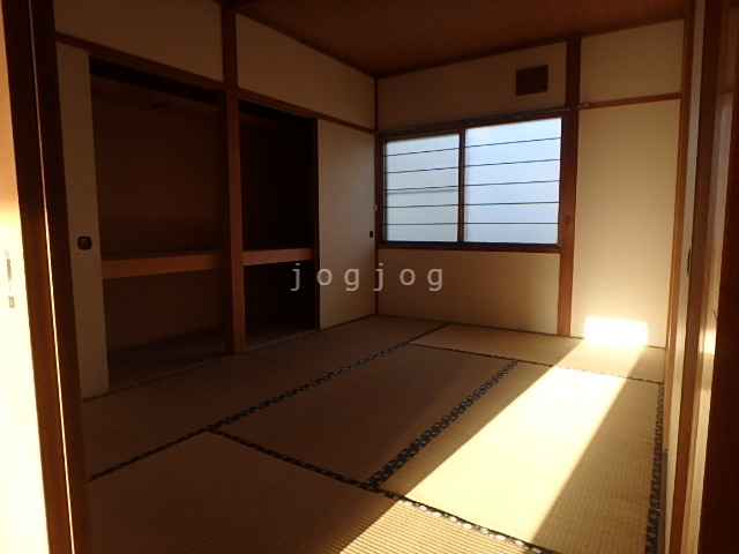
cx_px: 370
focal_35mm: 21
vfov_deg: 63.4
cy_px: 277
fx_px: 448
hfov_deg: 79.0
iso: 125
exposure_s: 1/100
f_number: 3.5
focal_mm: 3.7
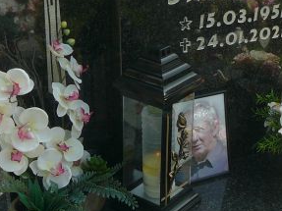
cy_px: 114
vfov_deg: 18.9
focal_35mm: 78
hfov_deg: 24.4
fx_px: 635
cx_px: 248
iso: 80
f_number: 2.8
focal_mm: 5.2
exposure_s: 1/640
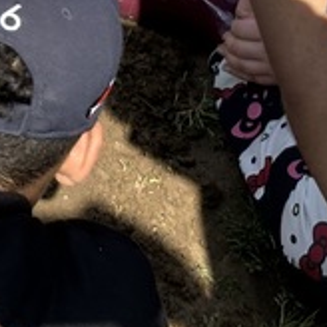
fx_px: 2212
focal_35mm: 207
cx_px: -94
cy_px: -179
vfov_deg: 8.3
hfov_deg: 8.3
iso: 64
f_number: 1.78
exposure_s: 1/3472
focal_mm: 6.86
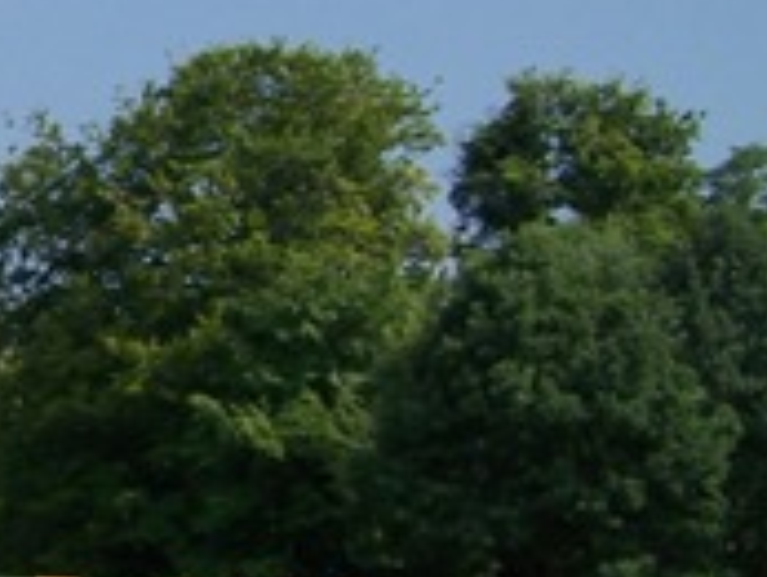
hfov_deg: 14.3
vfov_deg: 11.8
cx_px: -477
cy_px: 211
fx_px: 2794
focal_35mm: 126
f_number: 4
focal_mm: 6.3
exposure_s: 1/350
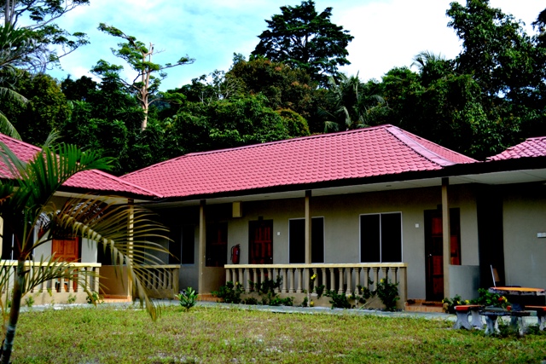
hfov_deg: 43.6
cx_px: 273
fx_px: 683
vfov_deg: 29.9
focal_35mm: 45
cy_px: 182
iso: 400
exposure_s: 1/1250
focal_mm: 30
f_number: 5
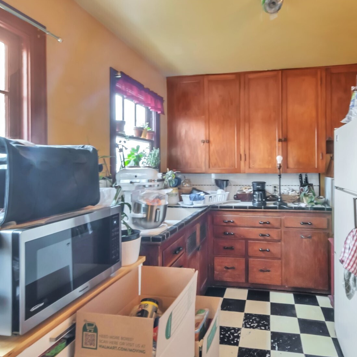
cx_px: 229
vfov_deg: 70.5
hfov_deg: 69.1
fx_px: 253
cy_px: 183
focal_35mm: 22
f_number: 20
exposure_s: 1.3
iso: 800
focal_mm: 11
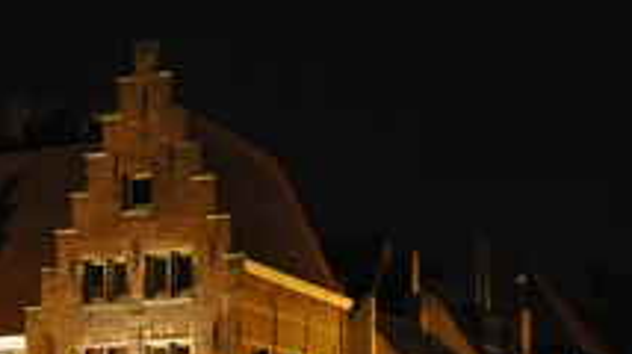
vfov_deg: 12.9
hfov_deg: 24.0
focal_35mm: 88
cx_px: 171
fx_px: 1474
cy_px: 555
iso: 3200
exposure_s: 1/25
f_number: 3.5
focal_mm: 20
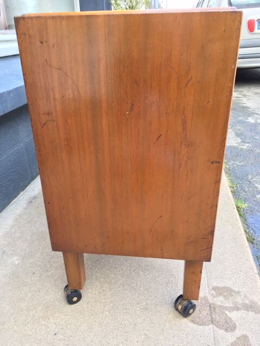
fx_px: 290
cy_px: 173
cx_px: 130
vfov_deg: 61.7
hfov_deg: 48.2
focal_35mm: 29
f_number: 2.2
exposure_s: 1/33
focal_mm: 4.15
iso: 25
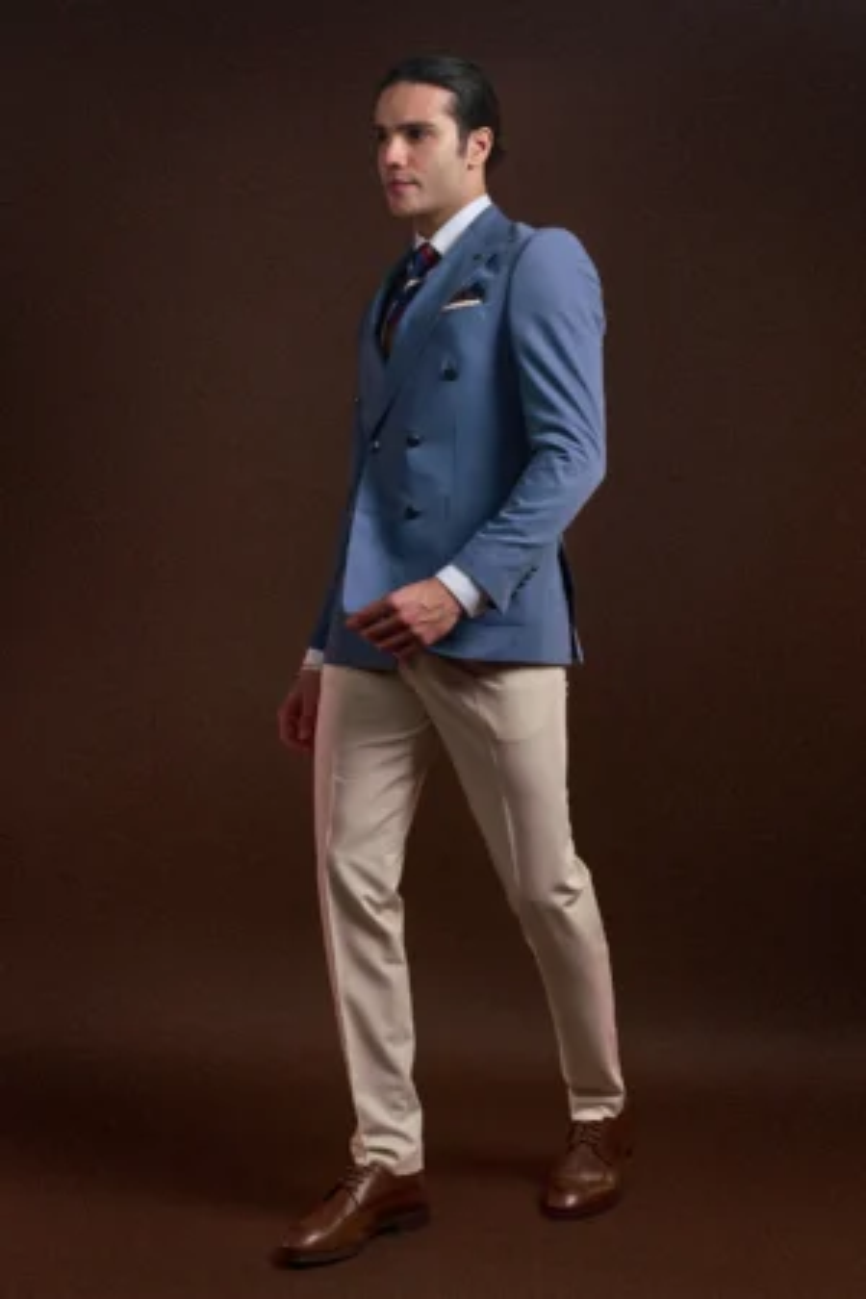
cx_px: 433
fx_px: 1876
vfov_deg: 38.2
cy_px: 650
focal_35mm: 52
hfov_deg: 26.0
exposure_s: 1/125
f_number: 4.5
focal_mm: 35
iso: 200
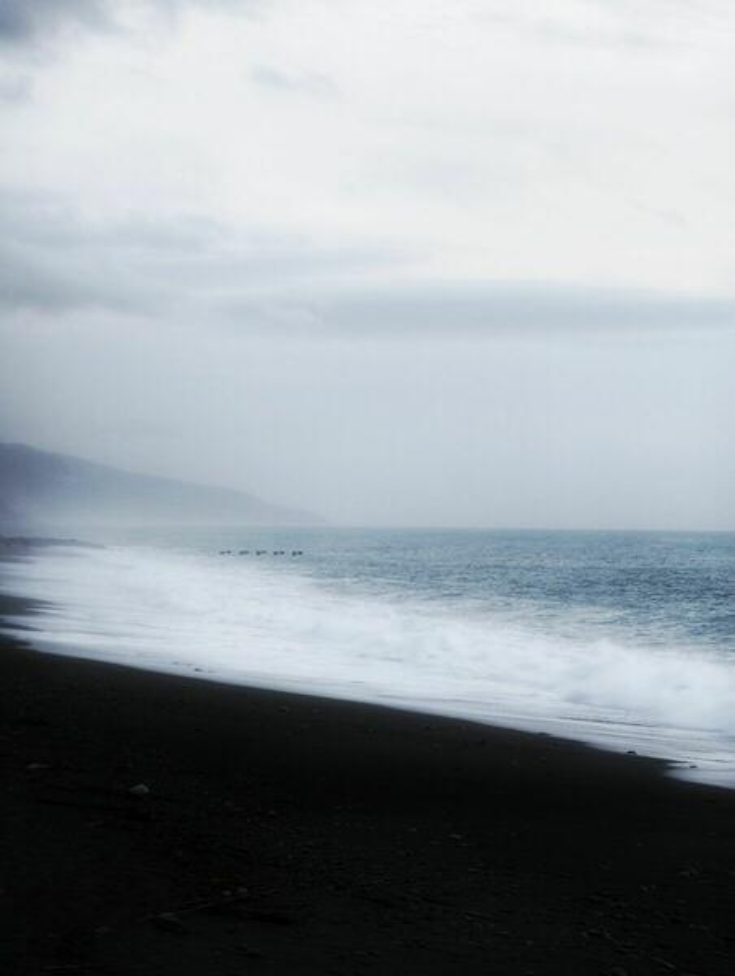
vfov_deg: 18.5
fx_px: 2992
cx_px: 368
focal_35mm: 106
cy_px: 488
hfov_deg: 14.0
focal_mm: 19
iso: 171
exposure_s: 1/23.8
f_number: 3.5
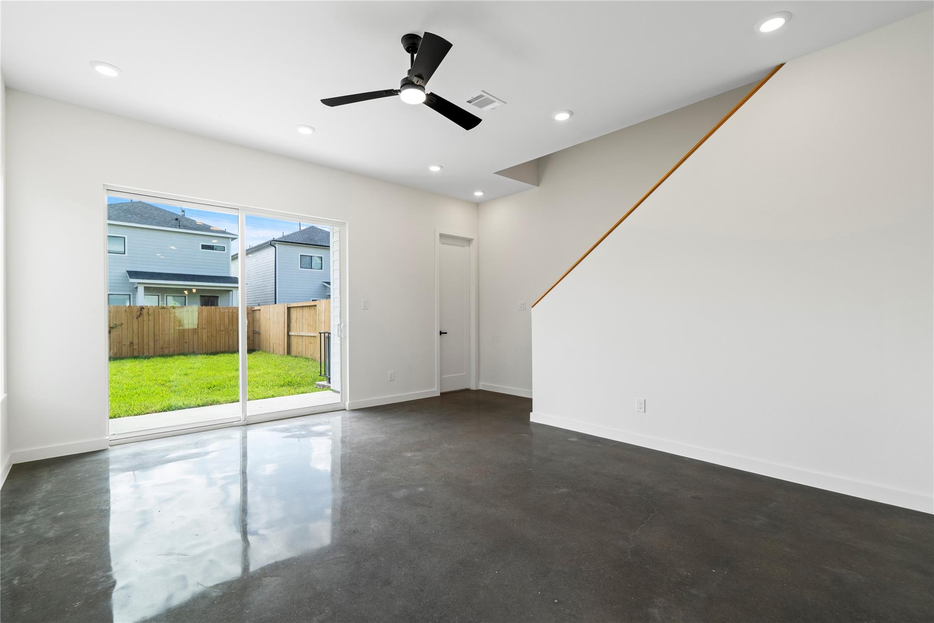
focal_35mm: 16
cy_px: 312
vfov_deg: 73.7
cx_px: 467
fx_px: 415
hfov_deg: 96.7
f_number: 9
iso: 200
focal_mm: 16
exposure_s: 1/5
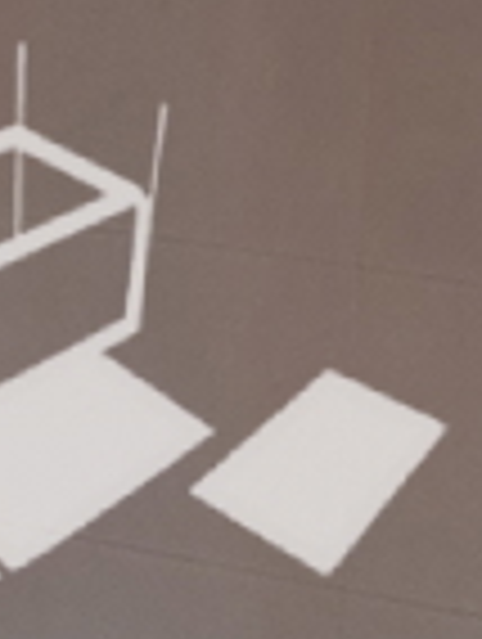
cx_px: -257
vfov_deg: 10.4
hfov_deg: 7.7
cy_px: 324
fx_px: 3517
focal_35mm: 190
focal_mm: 4.6
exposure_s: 1/24
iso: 640
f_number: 2
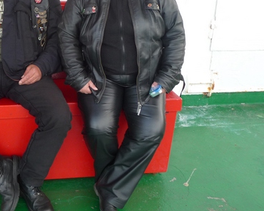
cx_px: 64
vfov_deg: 27.9
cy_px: 69
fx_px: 422
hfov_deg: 34.0
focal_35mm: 54
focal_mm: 5.3
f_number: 3.5
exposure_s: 1/60
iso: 100
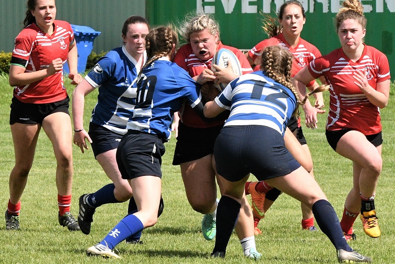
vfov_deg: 4.6
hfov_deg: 6.9
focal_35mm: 300
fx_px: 3292
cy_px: 132
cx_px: 198
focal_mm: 200
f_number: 16
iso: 1600
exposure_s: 1/1000
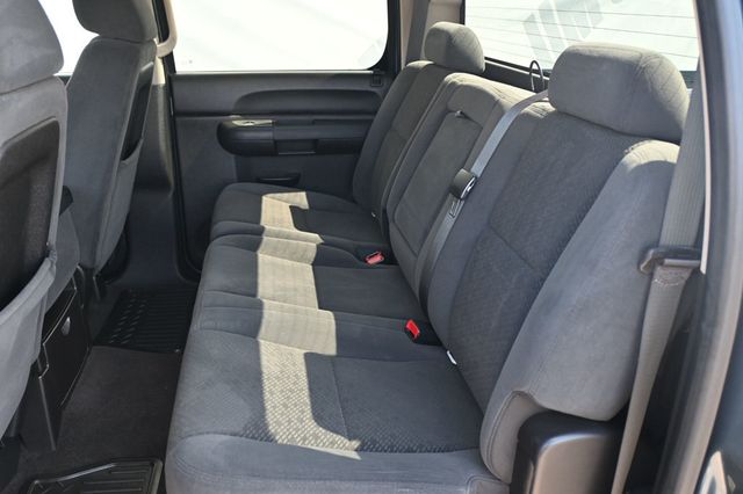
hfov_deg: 59.5
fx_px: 650
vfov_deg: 41.7
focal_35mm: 32
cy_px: 247
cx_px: 372
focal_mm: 21
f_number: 4
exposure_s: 1/125
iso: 640
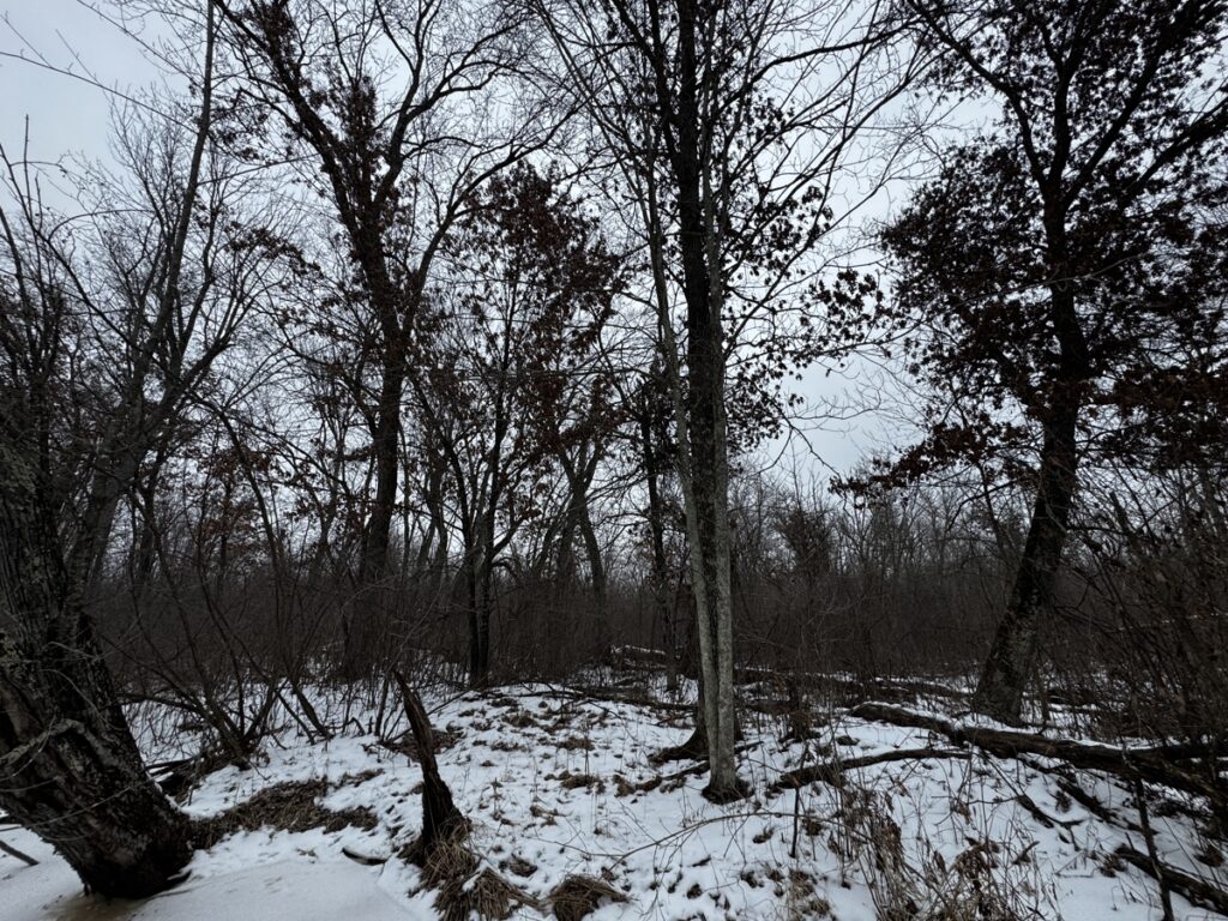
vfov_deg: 85.7
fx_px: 497
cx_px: 614
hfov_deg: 102.1
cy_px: 460
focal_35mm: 14
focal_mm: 2.22
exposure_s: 1/641
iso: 50
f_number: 2.2
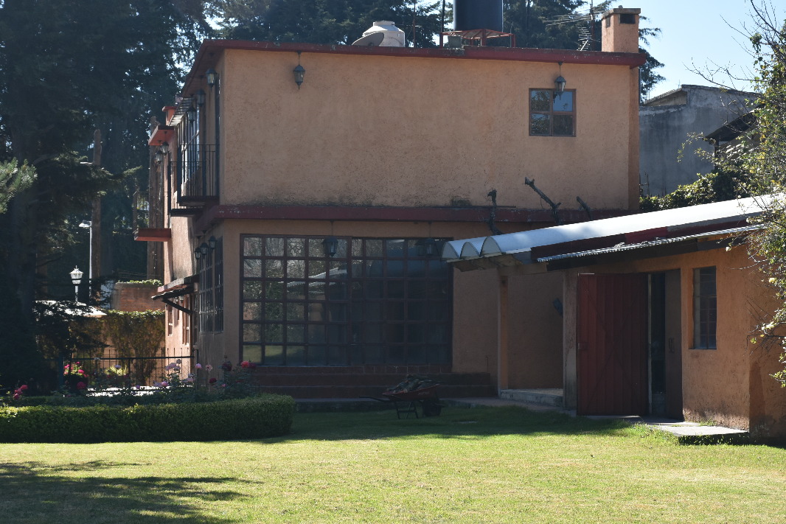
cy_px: 262
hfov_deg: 20.6
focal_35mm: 99
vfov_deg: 13.8
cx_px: 393
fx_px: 2162
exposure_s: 1/500
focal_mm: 66
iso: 450
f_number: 8
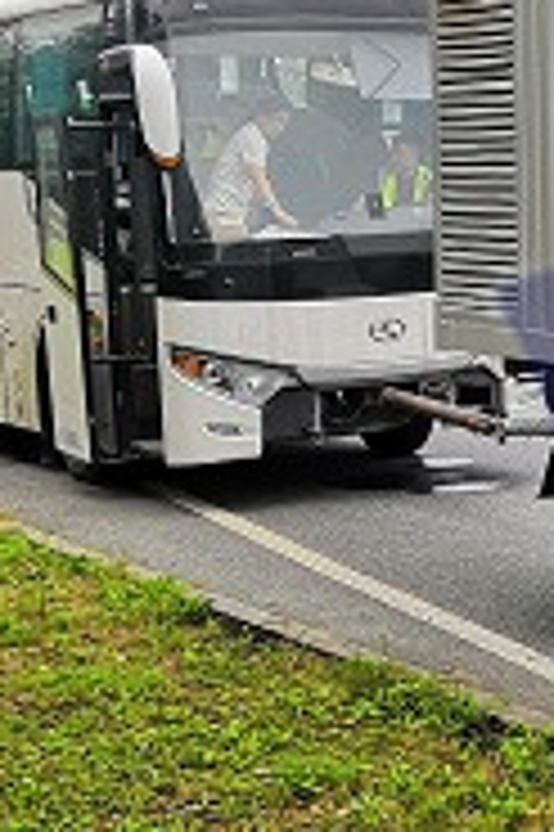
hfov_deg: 13.0
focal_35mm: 91
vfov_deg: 22.3
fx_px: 2104
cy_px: 297
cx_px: 1108
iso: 50
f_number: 1.8
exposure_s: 1/1110
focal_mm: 3.95
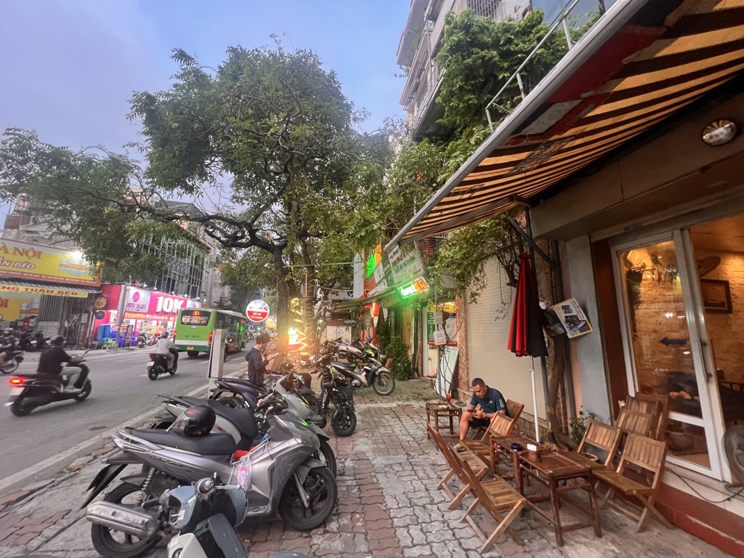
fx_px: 279
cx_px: 372
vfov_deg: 89.9
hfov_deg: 106.2
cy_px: 279
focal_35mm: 13
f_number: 1.8
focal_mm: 1.57
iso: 320
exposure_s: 1/50
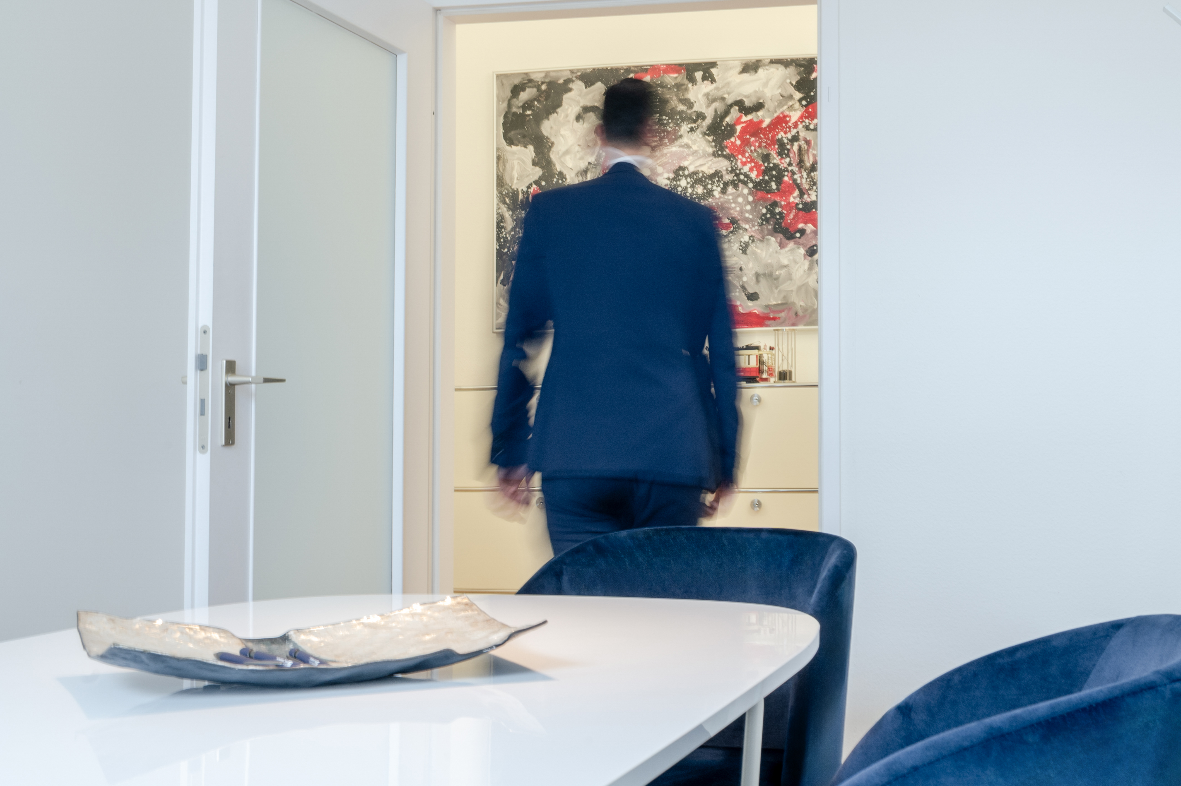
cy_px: 359
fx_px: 1639
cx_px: 787
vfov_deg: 26.9
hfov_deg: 39.2
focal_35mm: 50
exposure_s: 1/2.5
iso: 250
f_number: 16
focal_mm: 35
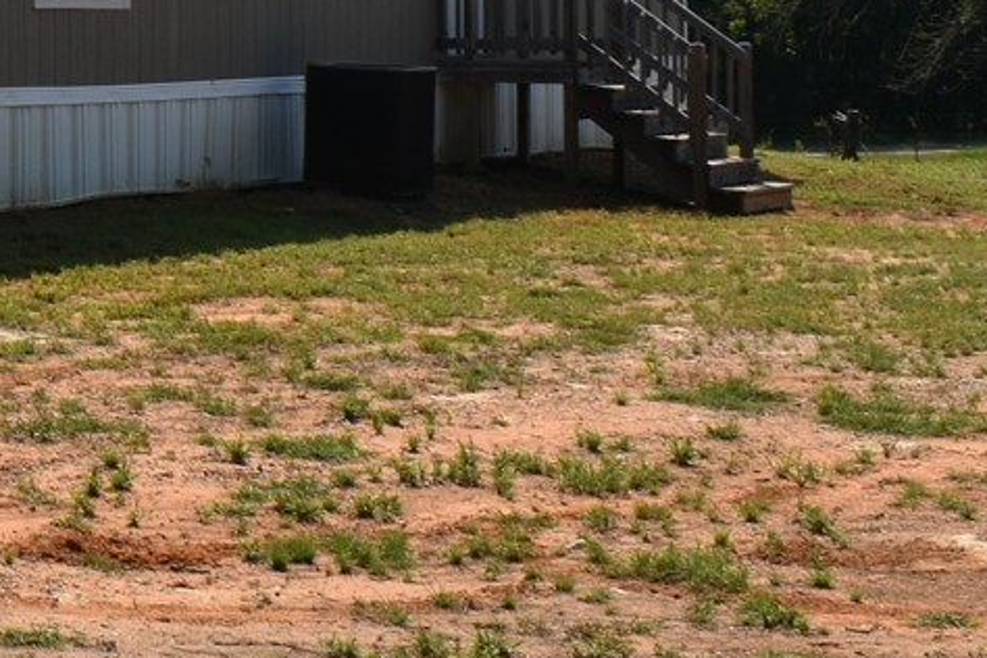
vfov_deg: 11.6
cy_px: -145
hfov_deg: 15.7
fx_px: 3180
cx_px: -652
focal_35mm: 116
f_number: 13
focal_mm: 18
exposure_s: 1/200
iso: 100
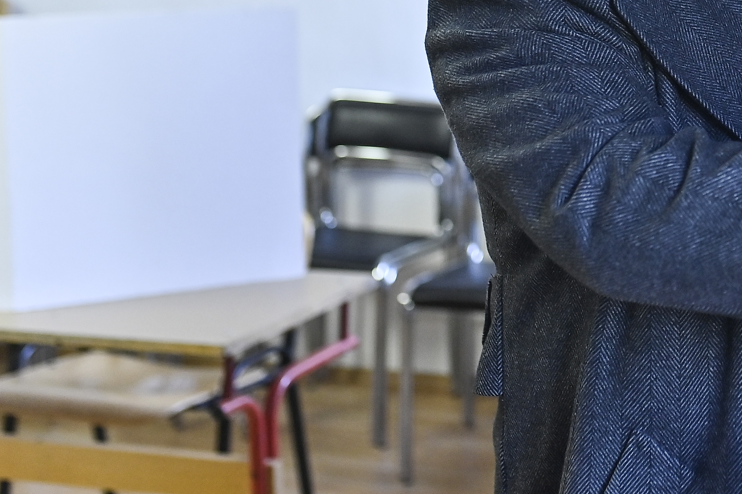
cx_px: 870
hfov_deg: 21.8
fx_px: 1793
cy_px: 60
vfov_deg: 15.5
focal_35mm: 87
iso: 1000
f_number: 2.8
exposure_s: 1/160
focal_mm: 35
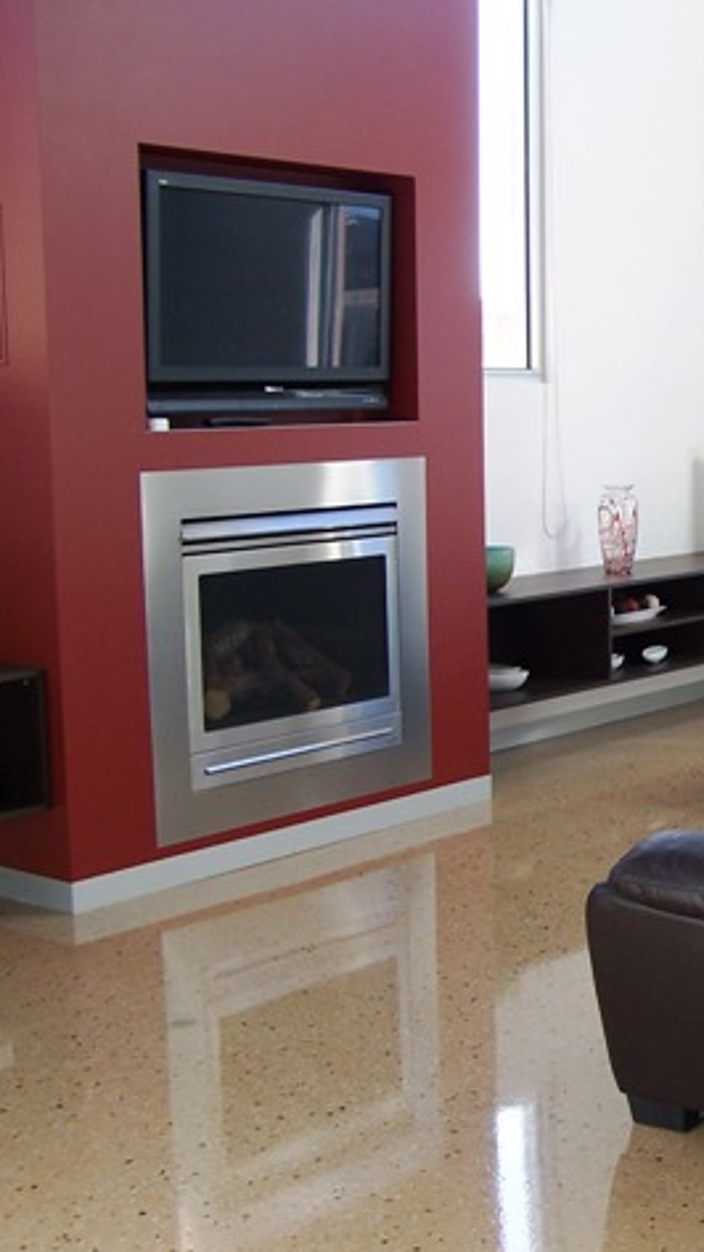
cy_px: 630
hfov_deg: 20.3
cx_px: 807
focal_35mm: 56
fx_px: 1859
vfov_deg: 37.2
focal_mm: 6.3
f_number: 2.8
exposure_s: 1/60
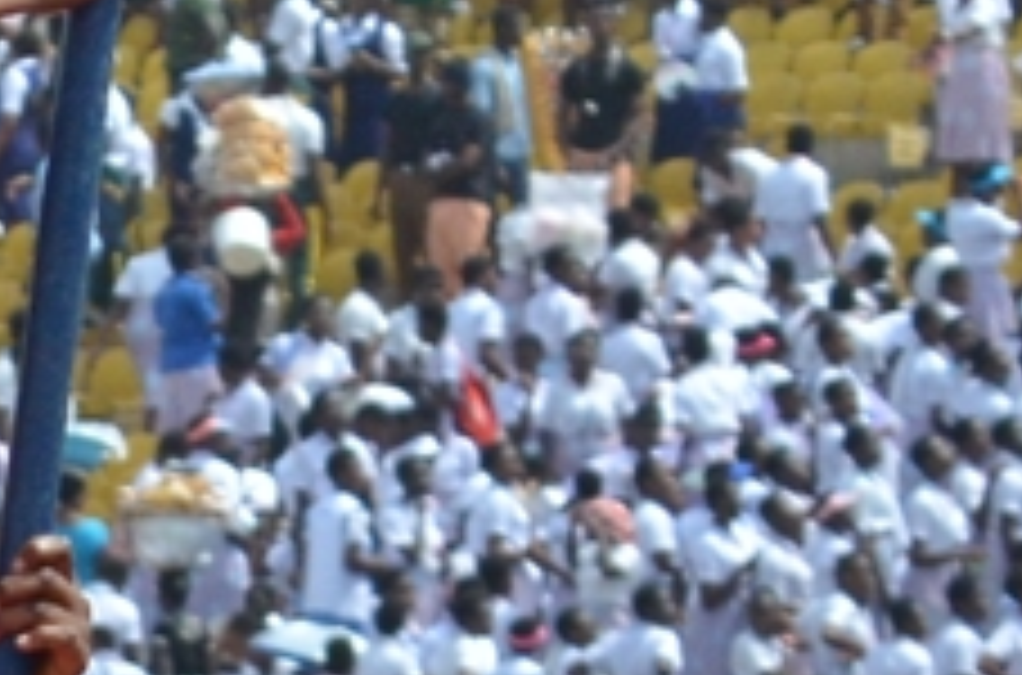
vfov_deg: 1.6
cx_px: -1126
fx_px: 23469
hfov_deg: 2.5
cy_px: 1105
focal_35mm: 829
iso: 800
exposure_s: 1/2500
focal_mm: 100
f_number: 4.8
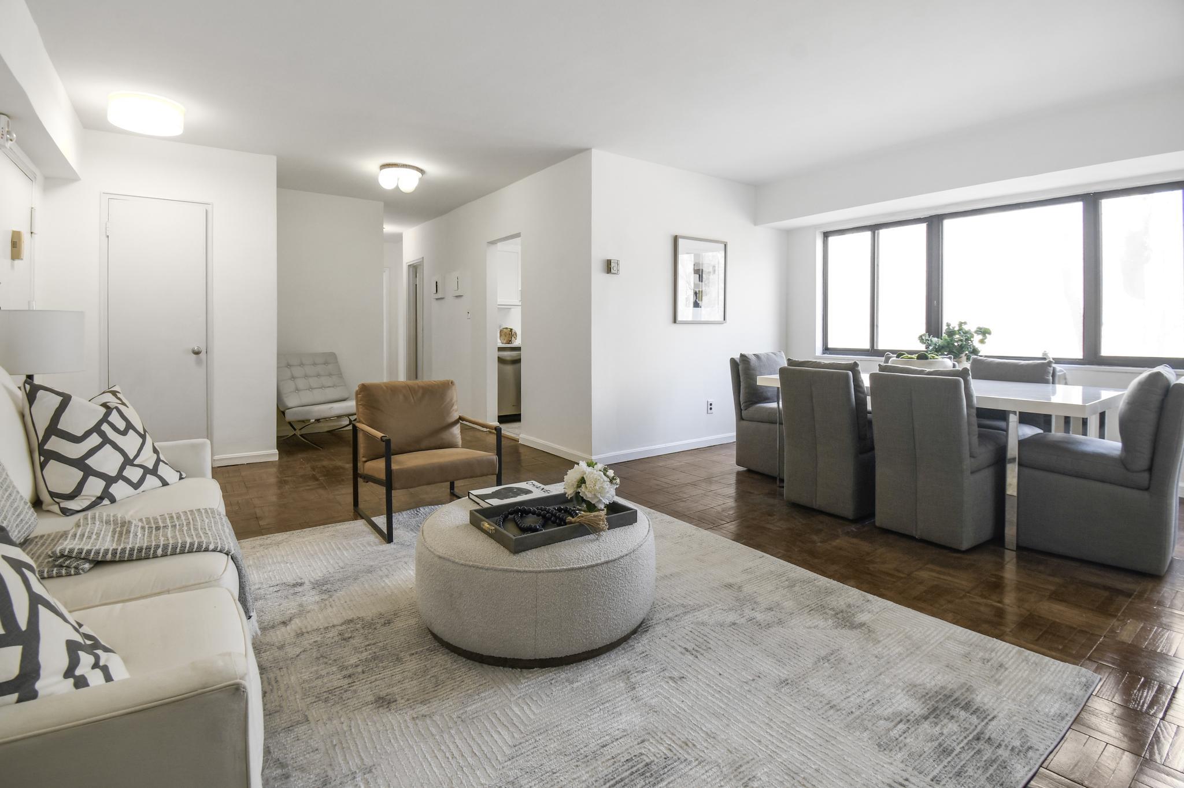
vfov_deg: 77.3
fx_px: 493
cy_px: 394
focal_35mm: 15
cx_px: 592
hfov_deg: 100.4
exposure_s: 1/40
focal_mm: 10
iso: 200
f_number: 8
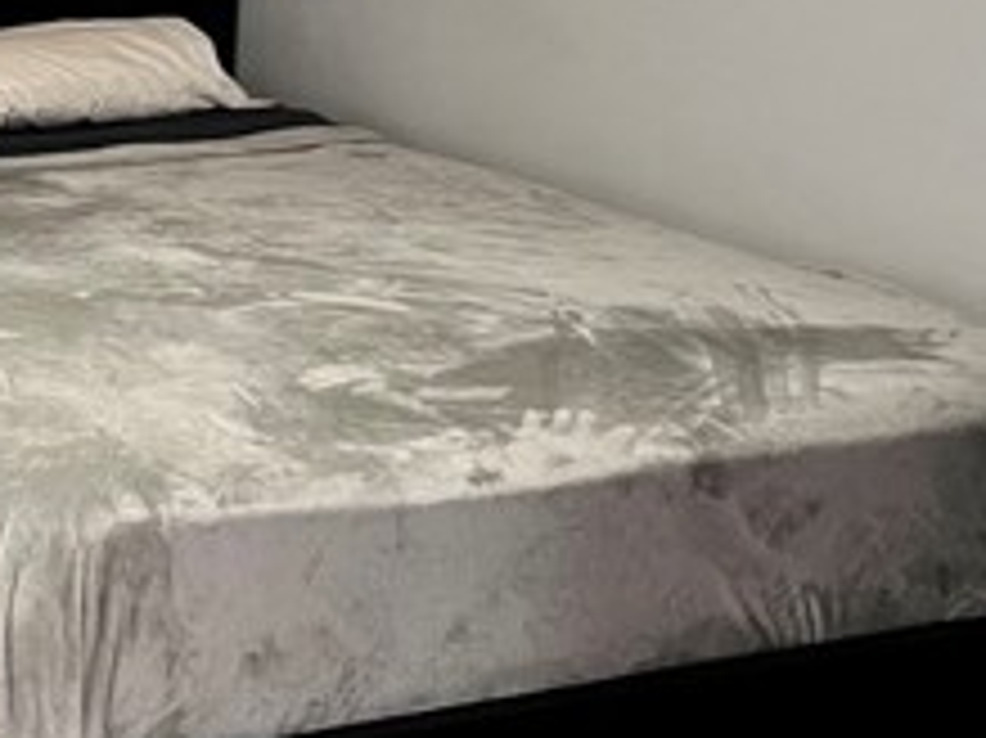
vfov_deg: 19.0
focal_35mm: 76
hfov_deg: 22.5
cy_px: 81
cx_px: -347
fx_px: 2164
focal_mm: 5.7
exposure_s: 1/60
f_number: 1.5
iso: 160
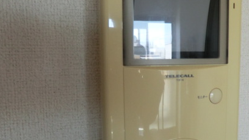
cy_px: 79
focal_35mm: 41
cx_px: 169
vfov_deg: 29.0
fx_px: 271
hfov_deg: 48.4
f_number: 3.2
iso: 200
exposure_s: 1/60
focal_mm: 4.3
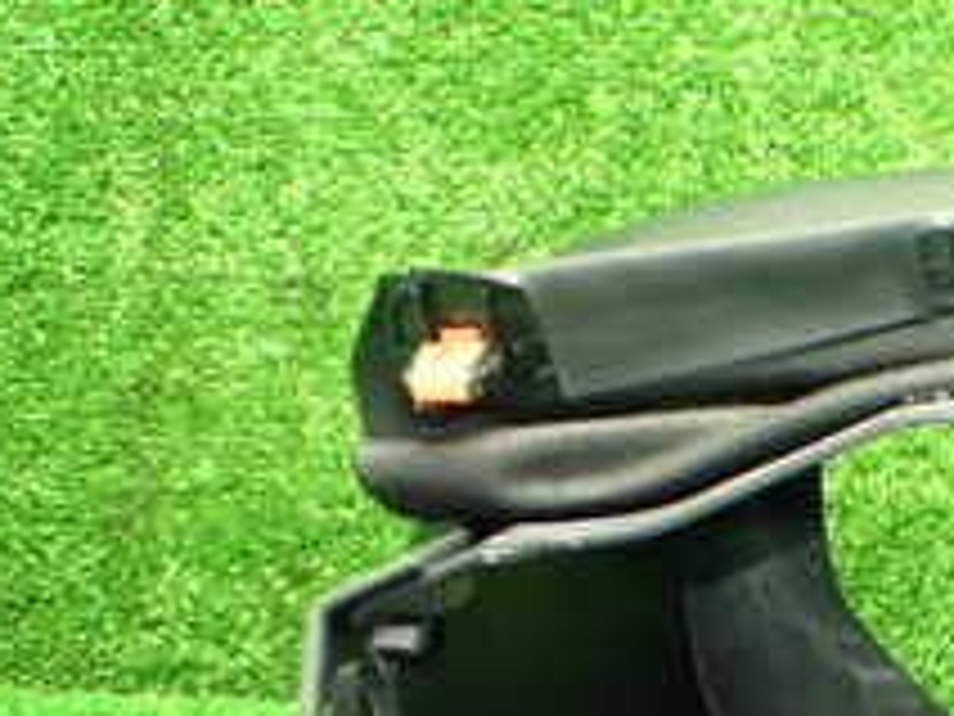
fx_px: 2343
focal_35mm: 85
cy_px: 905
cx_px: 1076
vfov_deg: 16.5
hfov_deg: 21.7
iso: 800
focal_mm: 5.4
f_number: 2.3
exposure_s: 1/30
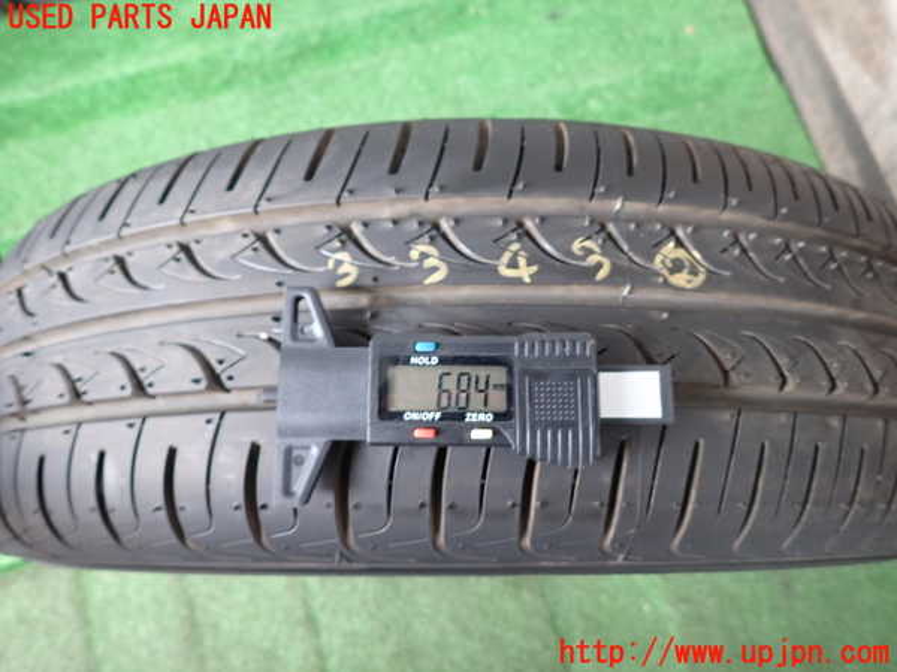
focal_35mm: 25
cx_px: 448
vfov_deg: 54.9
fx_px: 648
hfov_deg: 69.4
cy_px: 336
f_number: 2
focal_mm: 4.5
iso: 200
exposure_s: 1/30
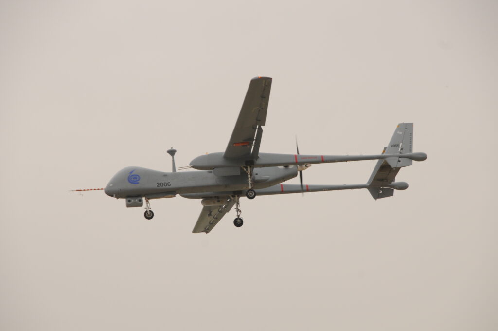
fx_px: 3109
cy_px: 166
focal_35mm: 225
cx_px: 249
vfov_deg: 6.1
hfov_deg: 9.2
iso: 400
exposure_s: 1/400
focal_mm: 150
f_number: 8
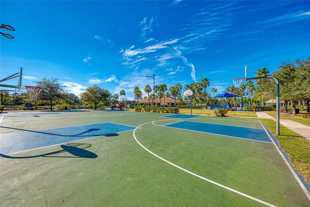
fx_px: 121
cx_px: 155
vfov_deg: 81.2
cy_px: 104
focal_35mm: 14
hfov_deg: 104.3
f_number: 7.1
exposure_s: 1/4000
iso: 400
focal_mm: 14
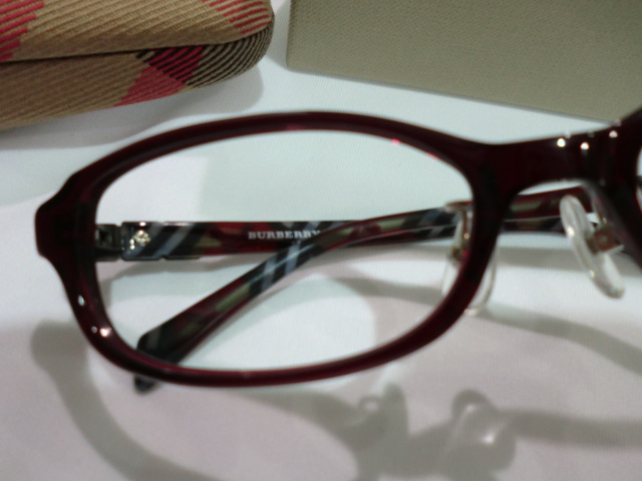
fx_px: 501
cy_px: 240
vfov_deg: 51.4
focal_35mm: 27
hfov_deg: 65.3
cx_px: 321
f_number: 3.2
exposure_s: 1/60
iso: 125
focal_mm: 4.9
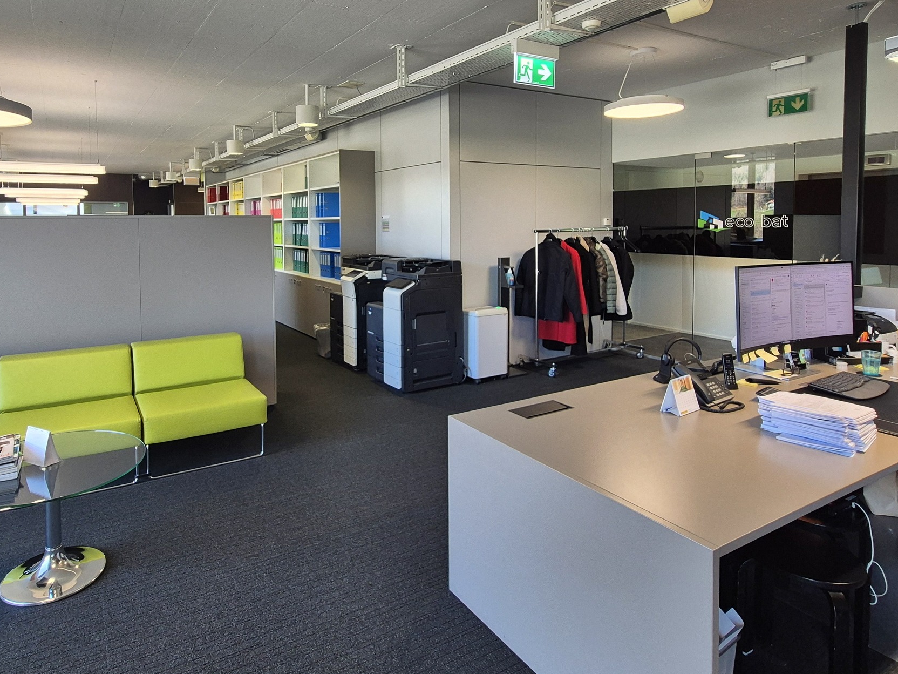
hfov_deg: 81.1
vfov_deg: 64.5
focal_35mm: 20
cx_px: 376
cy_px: 233
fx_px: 519
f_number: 2.2
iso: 100
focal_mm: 2.2
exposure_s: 1/50
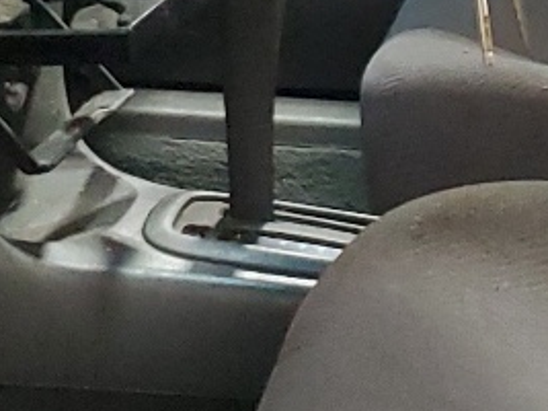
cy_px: -105
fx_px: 2468
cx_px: 686
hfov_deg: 12.3
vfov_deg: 9.4
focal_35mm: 156
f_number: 1.5
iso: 394
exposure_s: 1/60.2
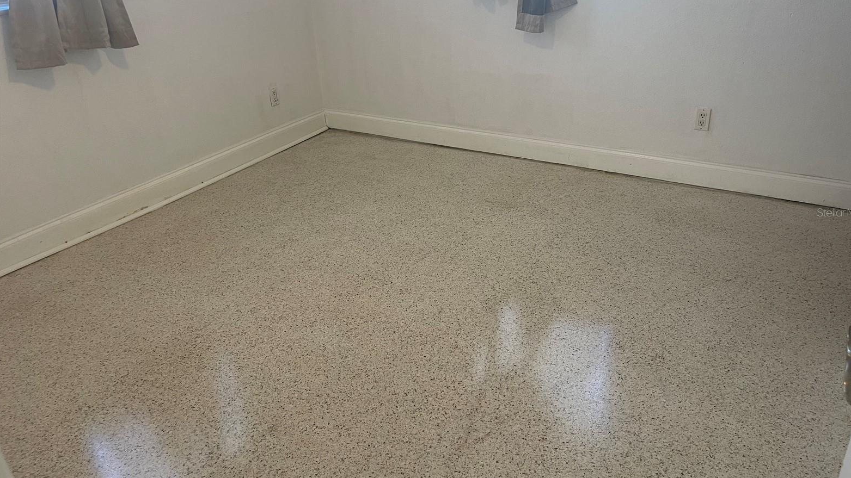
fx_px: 654
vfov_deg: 40.1
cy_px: 212
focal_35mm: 29
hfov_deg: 66.1
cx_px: 433
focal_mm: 5.1
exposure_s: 1/60
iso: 80
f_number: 1.6
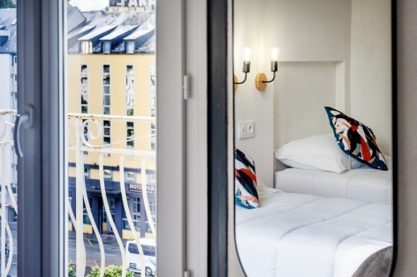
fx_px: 787
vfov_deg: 20.0
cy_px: 138
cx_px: 208
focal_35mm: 68
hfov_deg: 29.7
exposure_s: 1/500
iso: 160
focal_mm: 45.5
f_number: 5
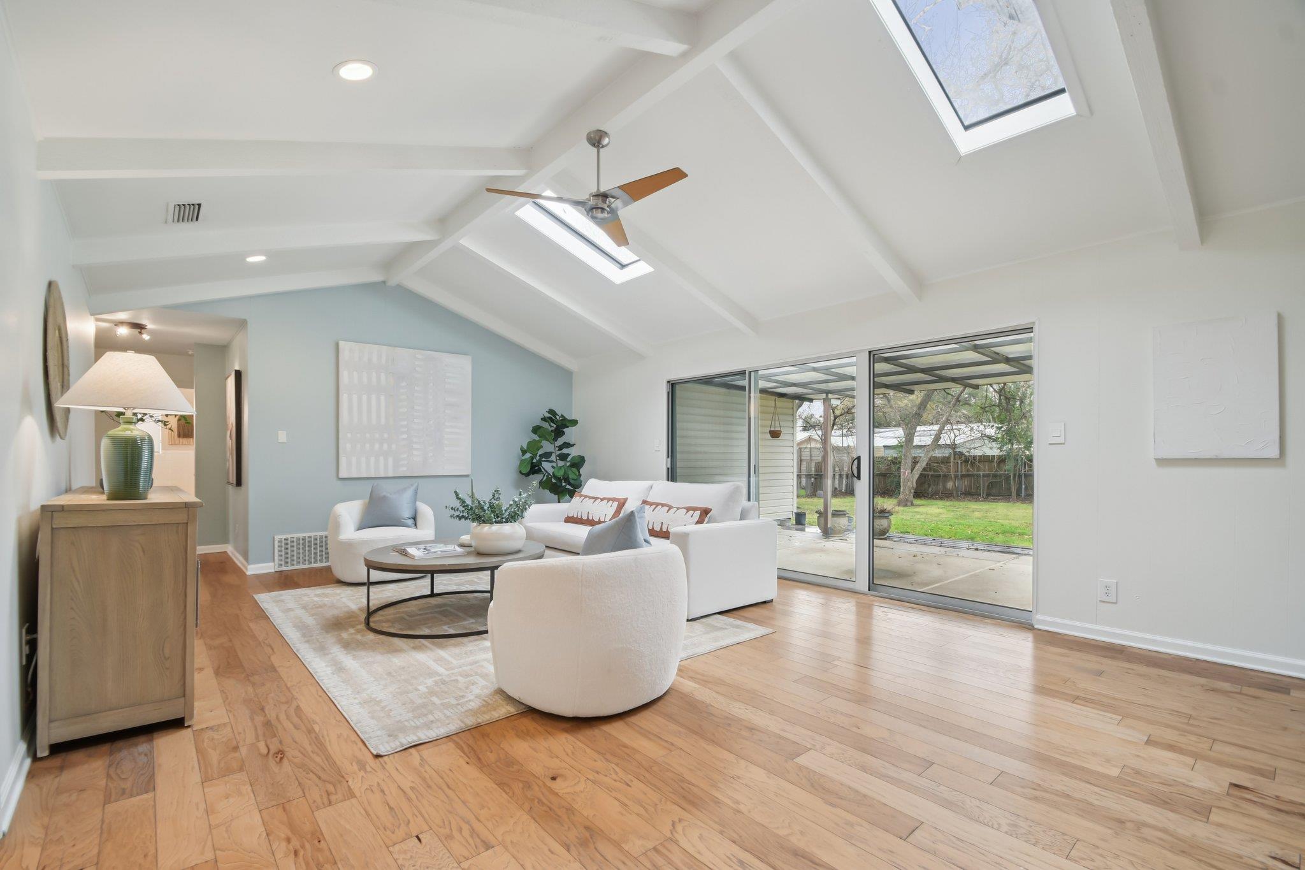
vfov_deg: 77.3
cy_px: 435
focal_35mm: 15
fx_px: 544
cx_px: 652
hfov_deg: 100.4
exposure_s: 1/15
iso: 400
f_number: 8
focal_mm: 10
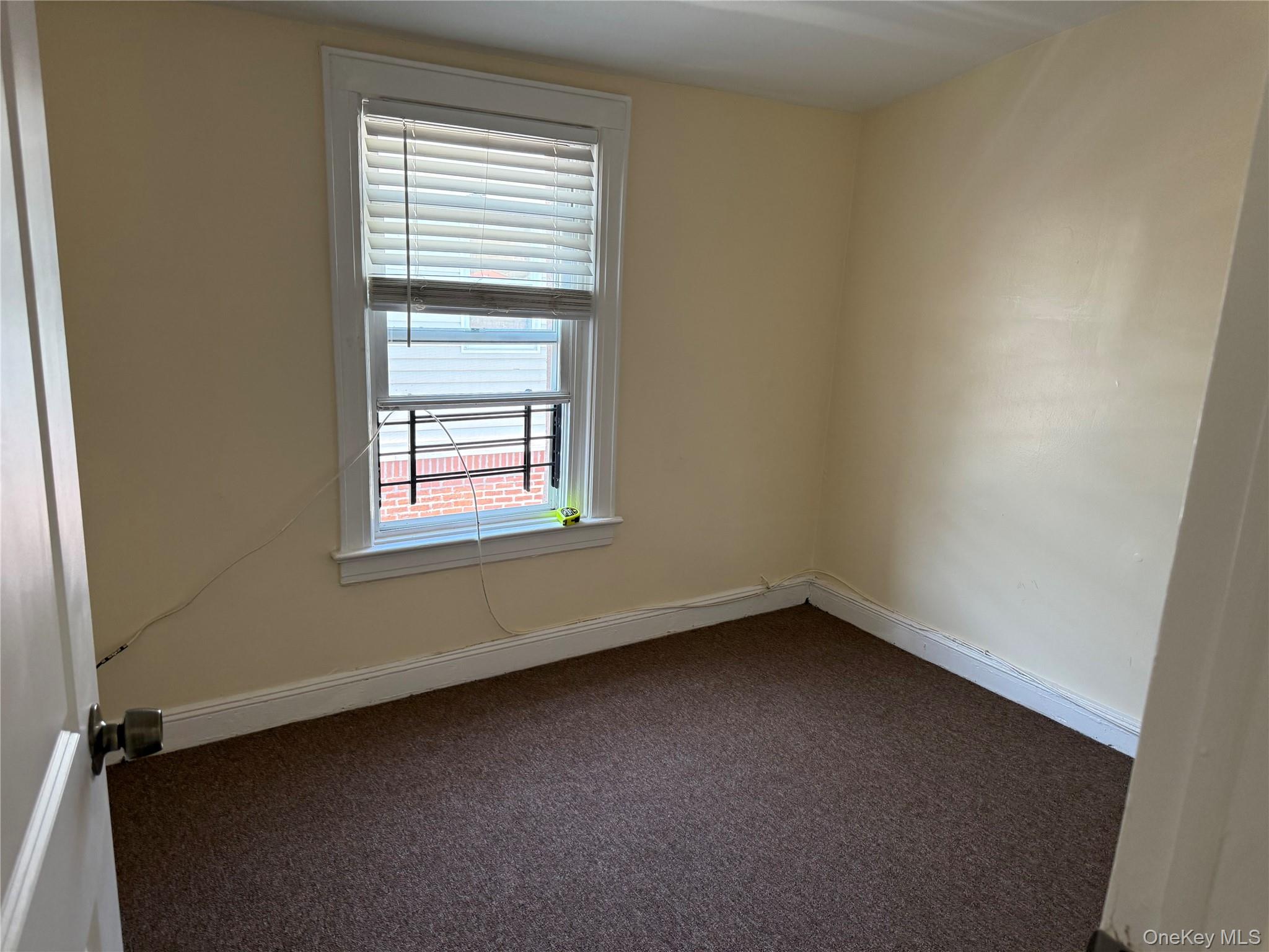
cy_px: 476
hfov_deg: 71.6
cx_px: 634
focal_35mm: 24
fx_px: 880
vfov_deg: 56.8
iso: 200
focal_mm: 6.76
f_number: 1.78
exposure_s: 1/103
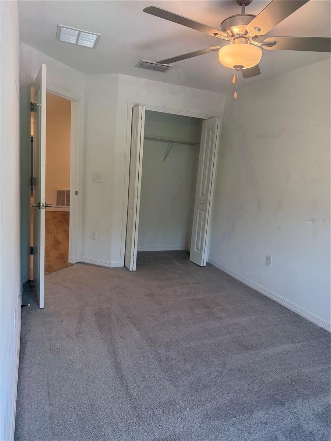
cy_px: 220
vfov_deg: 71.6
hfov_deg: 56.8
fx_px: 306
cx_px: 166
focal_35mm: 24
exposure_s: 1/170
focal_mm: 6.76
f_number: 1.78
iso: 200
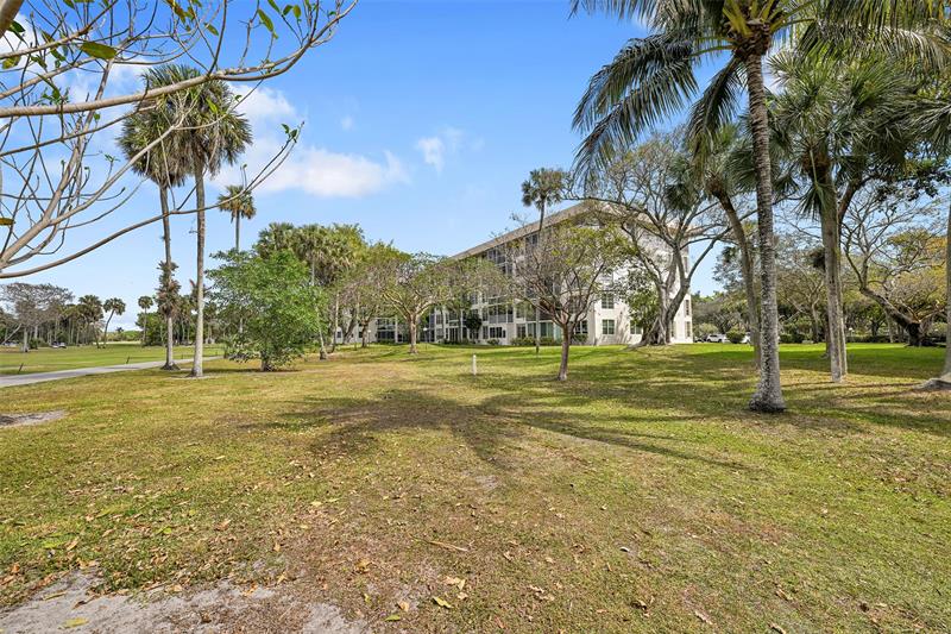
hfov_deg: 104.3
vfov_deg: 81.2
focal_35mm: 14
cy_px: 317
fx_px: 370
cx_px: 476
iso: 40
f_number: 10
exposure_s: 1/80
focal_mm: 14
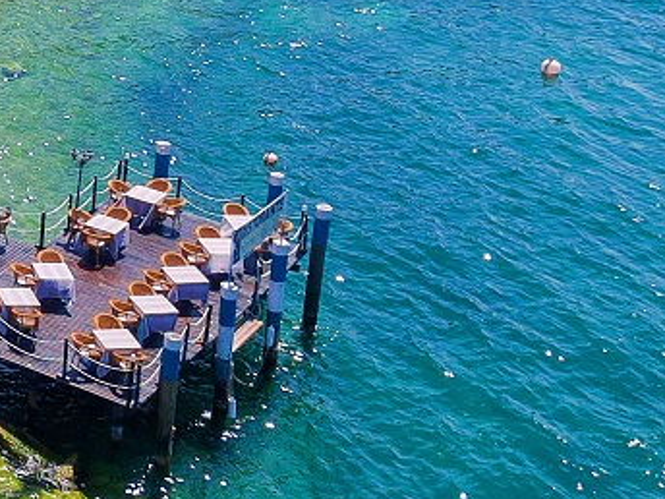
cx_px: -510
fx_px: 1787
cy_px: 20
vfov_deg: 15.6
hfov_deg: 17.4
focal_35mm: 93
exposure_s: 1/1000
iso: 100
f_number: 2.8
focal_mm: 3.61
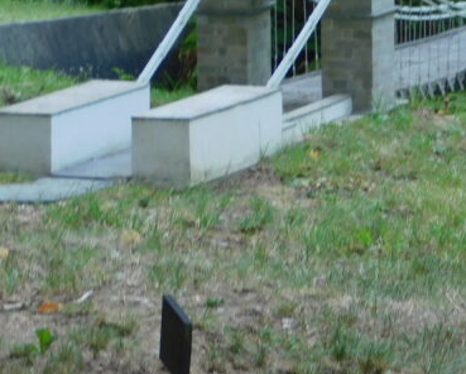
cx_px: 472
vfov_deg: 3.4
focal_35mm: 460
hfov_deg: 4.2
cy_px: 48
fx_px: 6351
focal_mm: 30.1
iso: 125
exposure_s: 1/30
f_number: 5.3
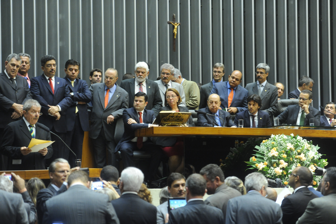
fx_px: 1082
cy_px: 112
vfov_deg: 11.8
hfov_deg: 17.7
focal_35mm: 116
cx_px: 168
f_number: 2.8
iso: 2500
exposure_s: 1/60
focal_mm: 116
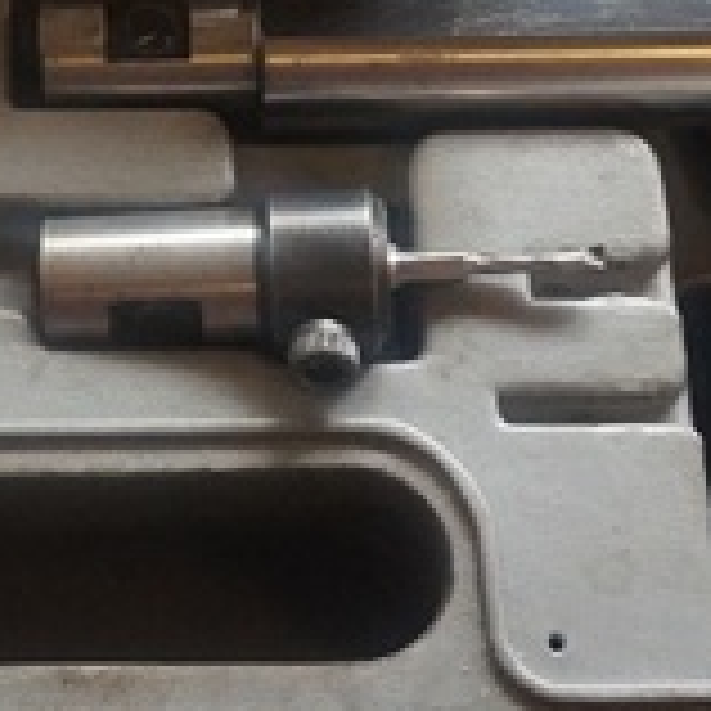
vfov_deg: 18.0
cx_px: 130
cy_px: -90
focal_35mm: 93
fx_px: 2161
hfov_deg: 18.5
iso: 1600
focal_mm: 16
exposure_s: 1/60
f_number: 4
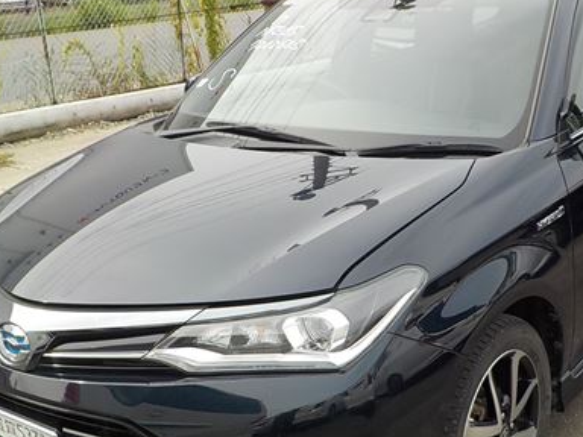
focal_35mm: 50
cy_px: 232
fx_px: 842
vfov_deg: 29.1
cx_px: 322
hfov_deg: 38.1
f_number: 3.3
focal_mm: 4.1
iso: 125
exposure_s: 1/500
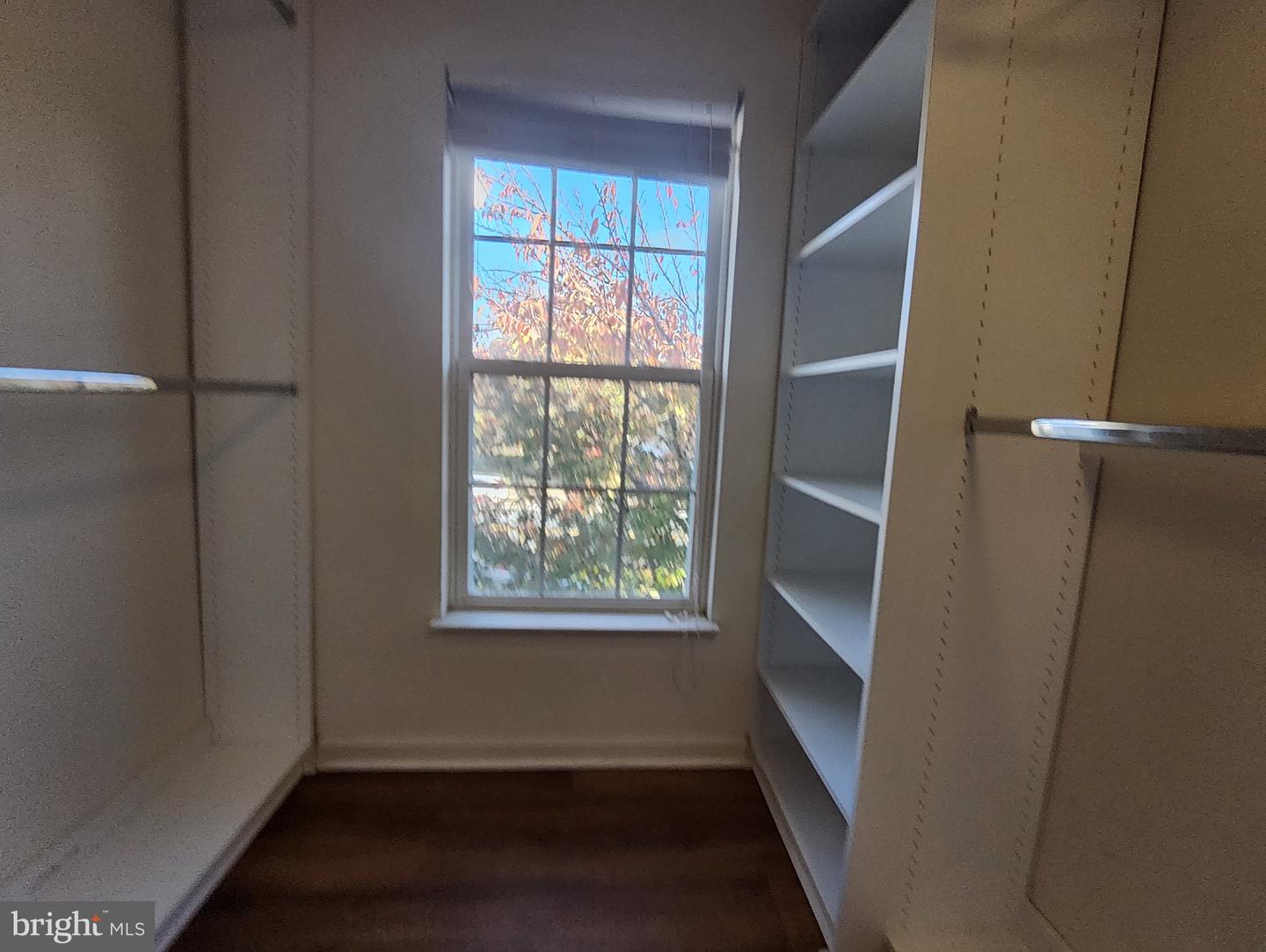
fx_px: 476
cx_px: 633
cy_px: 476
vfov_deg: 90.0
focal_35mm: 13
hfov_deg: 106.1
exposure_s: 1/60
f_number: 2.2
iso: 50
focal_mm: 1.13
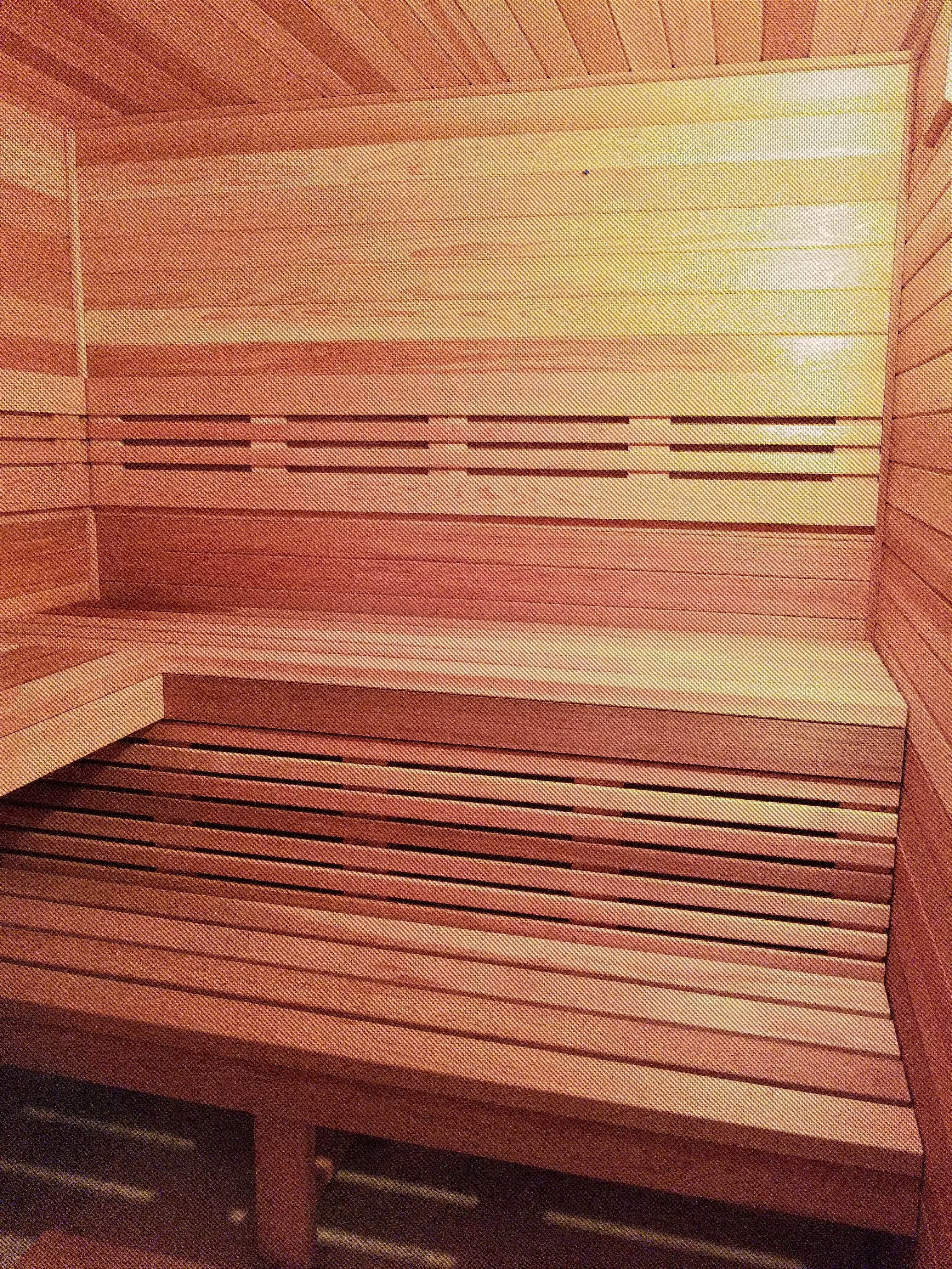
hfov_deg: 53.1
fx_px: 953
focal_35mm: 26
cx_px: 476
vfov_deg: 67.3
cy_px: 634
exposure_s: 1/10
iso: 250
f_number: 1.7
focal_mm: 4.25
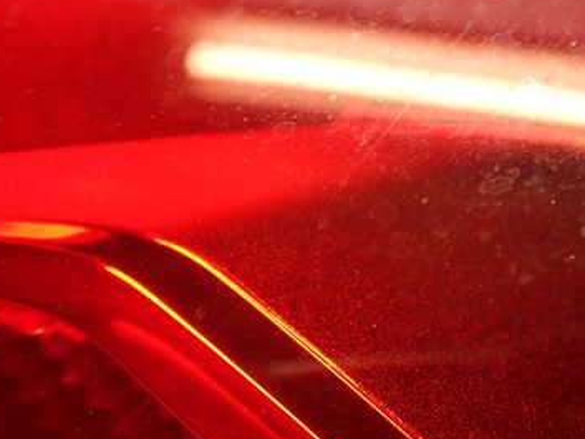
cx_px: 449
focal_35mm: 51
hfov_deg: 36.5
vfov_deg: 28.4
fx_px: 862
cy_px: 141
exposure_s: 1/50
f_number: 2.3
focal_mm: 5.4
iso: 200
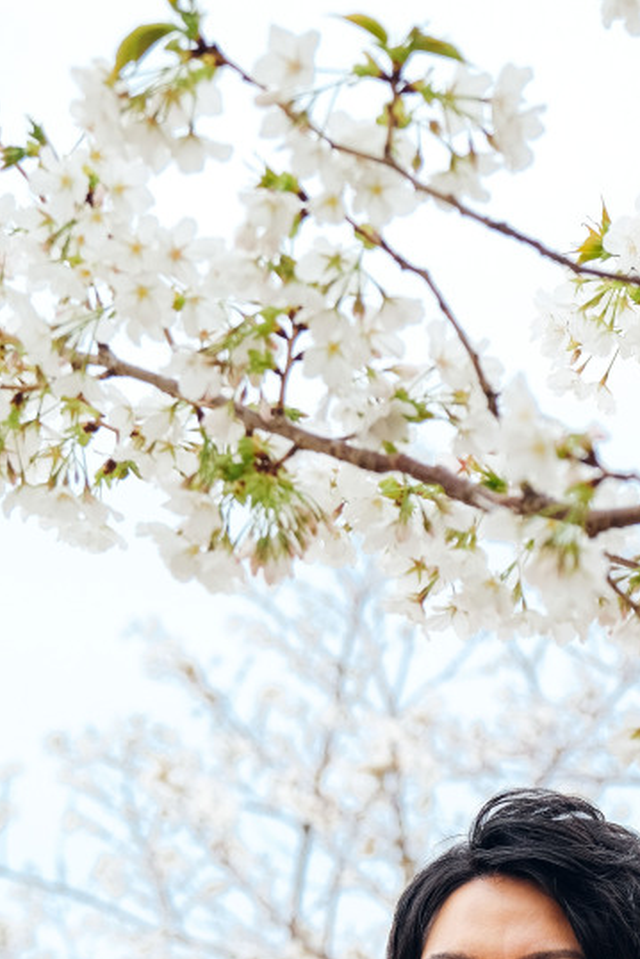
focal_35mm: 174
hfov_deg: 7.9
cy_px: 954
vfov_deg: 11.7
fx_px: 4637
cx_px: 570
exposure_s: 1/500
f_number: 4
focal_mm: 52
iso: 160
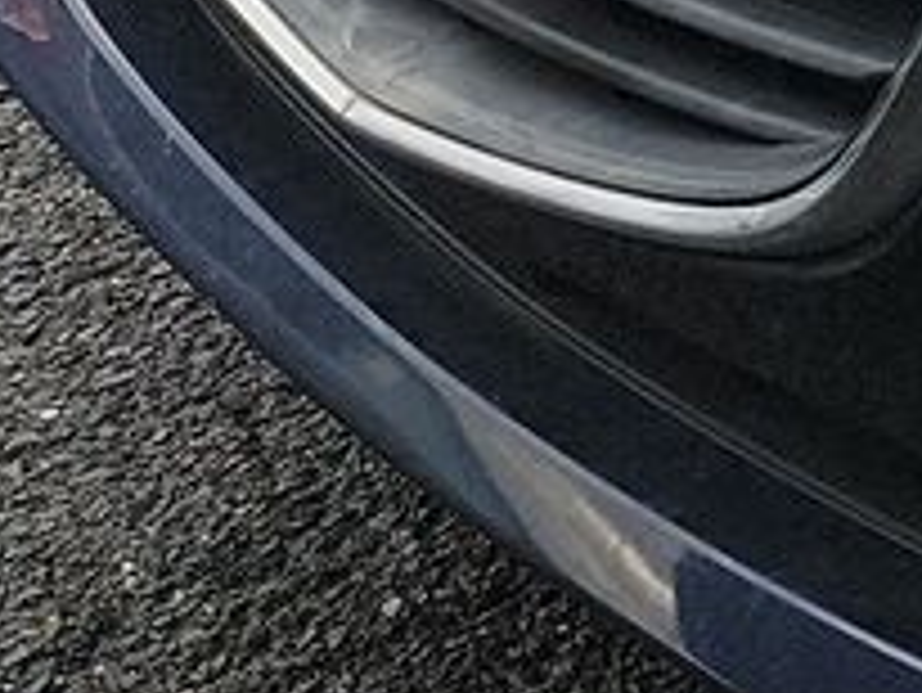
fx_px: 4984
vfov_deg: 7.6
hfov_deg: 8.1
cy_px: -716
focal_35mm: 187
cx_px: 3198
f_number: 1.8
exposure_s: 1/128
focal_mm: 6.7
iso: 50
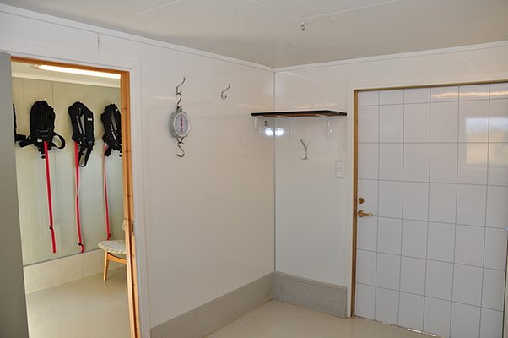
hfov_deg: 67.4
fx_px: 381
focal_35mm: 27
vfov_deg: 47.8
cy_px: 169
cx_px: 254
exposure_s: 1/80
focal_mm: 18
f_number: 4.5
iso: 200
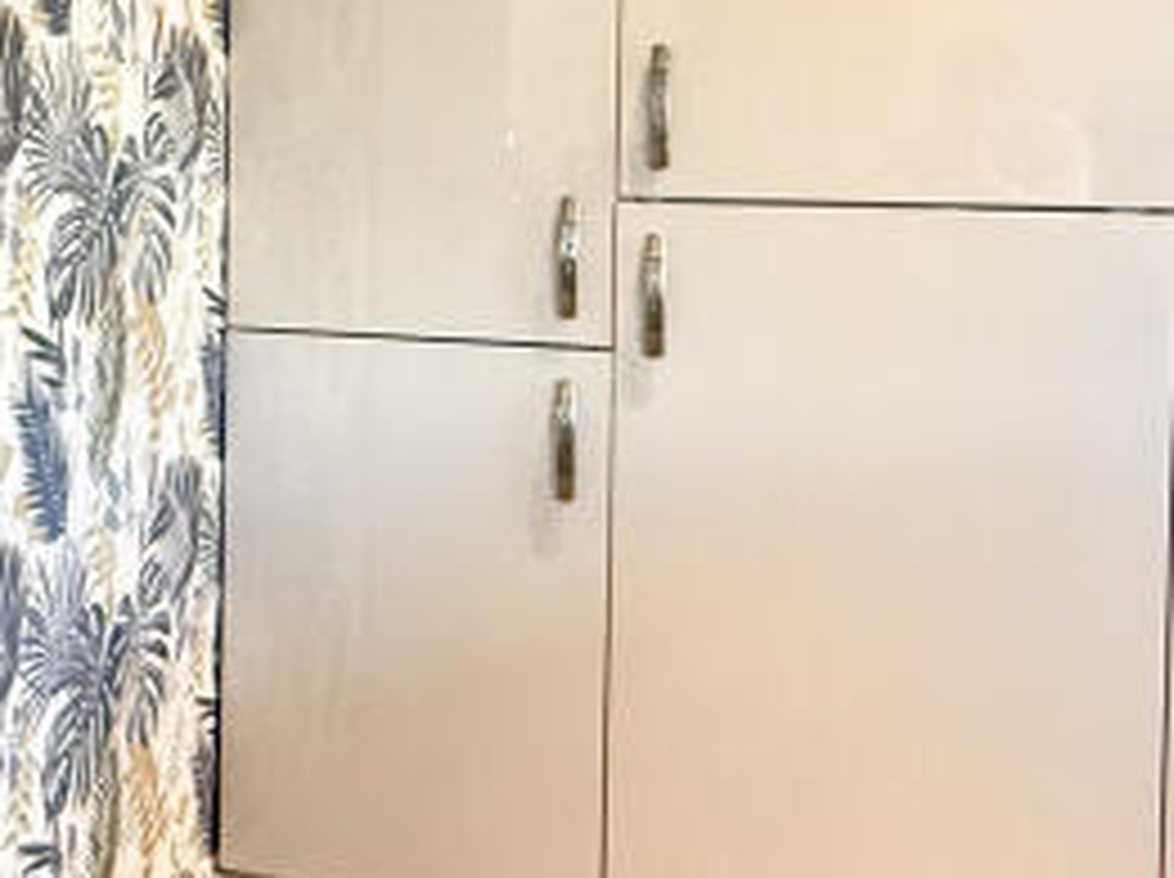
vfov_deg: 26.1
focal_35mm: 55
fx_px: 1863
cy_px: 203
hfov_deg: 33.5
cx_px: 166
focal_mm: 2.22
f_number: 2.2
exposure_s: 1/100
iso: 250
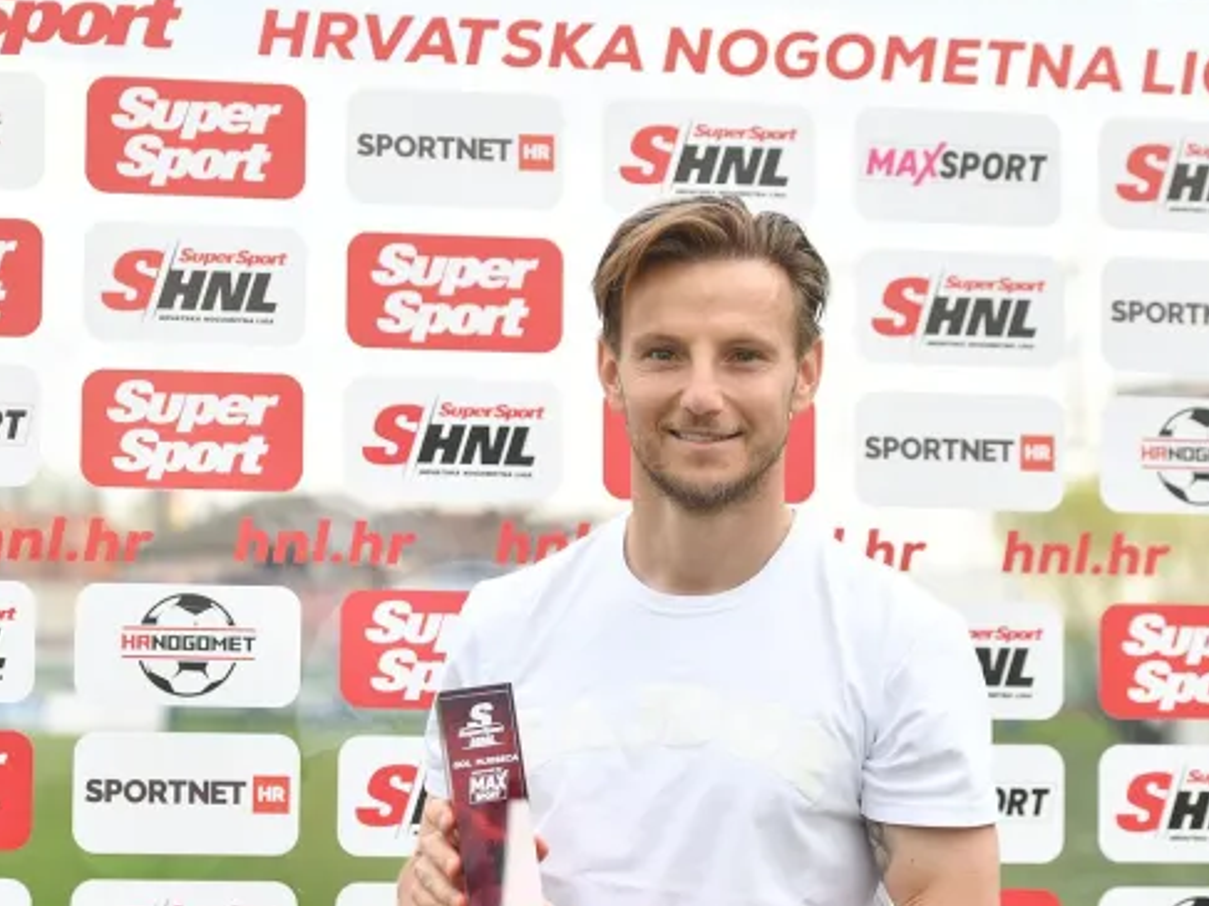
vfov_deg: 14.1
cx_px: 442
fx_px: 3666
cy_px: 525
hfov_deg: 18.7
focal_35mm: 105
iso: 640
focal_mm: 70
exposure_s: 1/800
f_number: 5
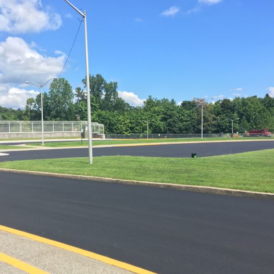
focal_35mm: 39
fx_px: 349
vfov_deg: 42.7
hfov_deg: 42.8
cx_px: 121
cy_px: 155
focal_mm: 4.15
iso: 25
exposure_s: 1/874
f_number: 2.2
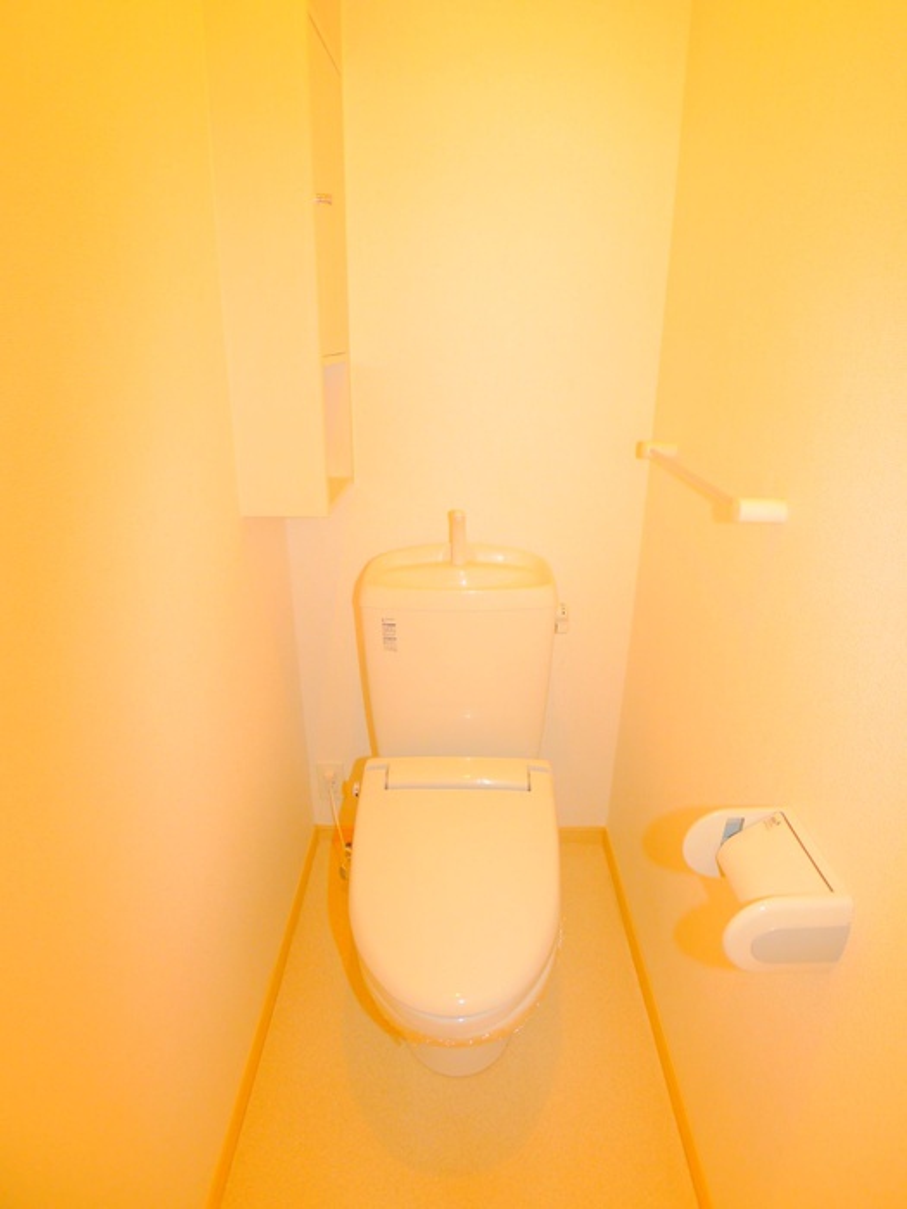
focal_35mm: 24
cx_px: 454
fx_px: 838
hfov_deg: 56.8
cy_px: 604
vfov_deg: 71.6
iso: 100
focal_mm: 5.1
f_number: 2
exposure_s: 1/10
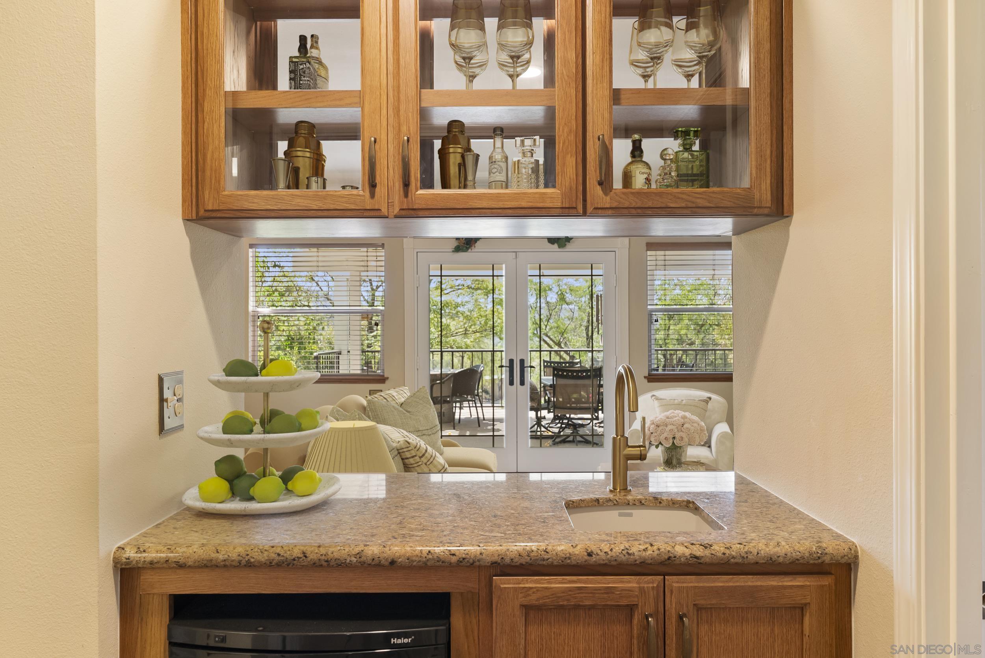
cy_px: 329
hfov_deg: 67.4
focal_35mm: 27
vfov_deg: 48.0
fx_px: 739
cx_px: 492
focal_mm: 27
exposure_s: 1/8
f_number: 8
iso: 500
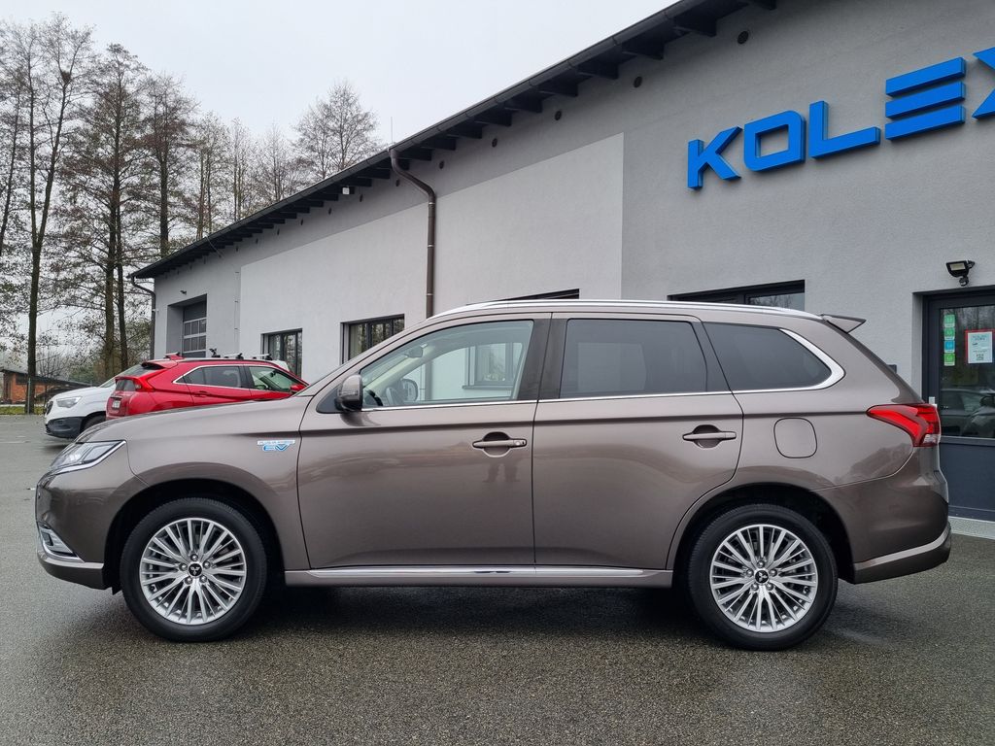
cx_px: 498
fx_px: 747
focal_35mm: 26
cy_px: 373
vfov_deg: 53.1
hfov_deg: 67.3
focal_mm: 5.4
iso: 50
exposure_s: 1/209
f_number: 1.8
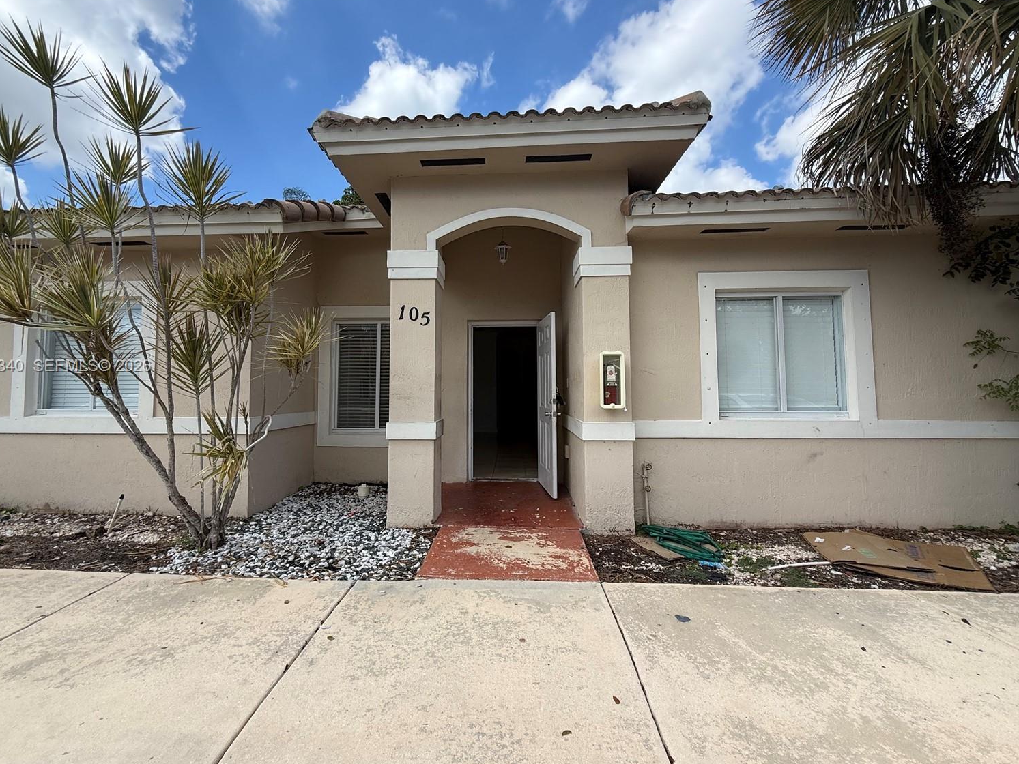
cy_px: 367
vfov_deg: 81.7
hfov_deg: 98.1
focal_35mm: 15
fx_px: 442
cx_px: 485
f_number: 2.2
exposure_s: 1/664
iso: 50
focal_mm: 2.22
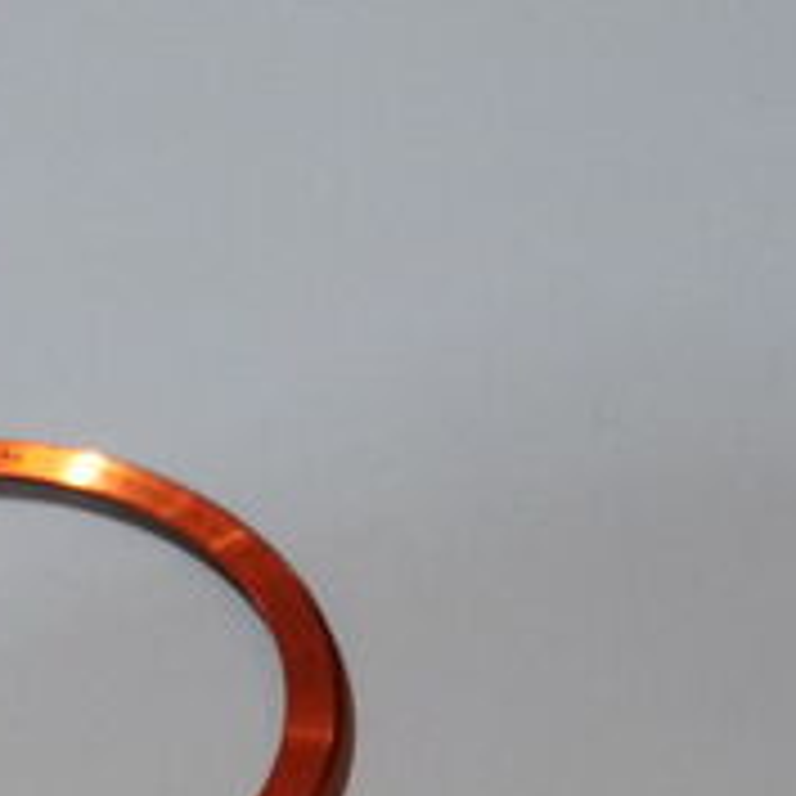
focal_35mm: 262
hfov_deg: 6.6
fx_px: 6816
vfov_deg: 6.6
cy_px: 886
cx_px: -207
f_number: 6.3
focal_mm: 38
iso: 2500
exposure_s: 1/200
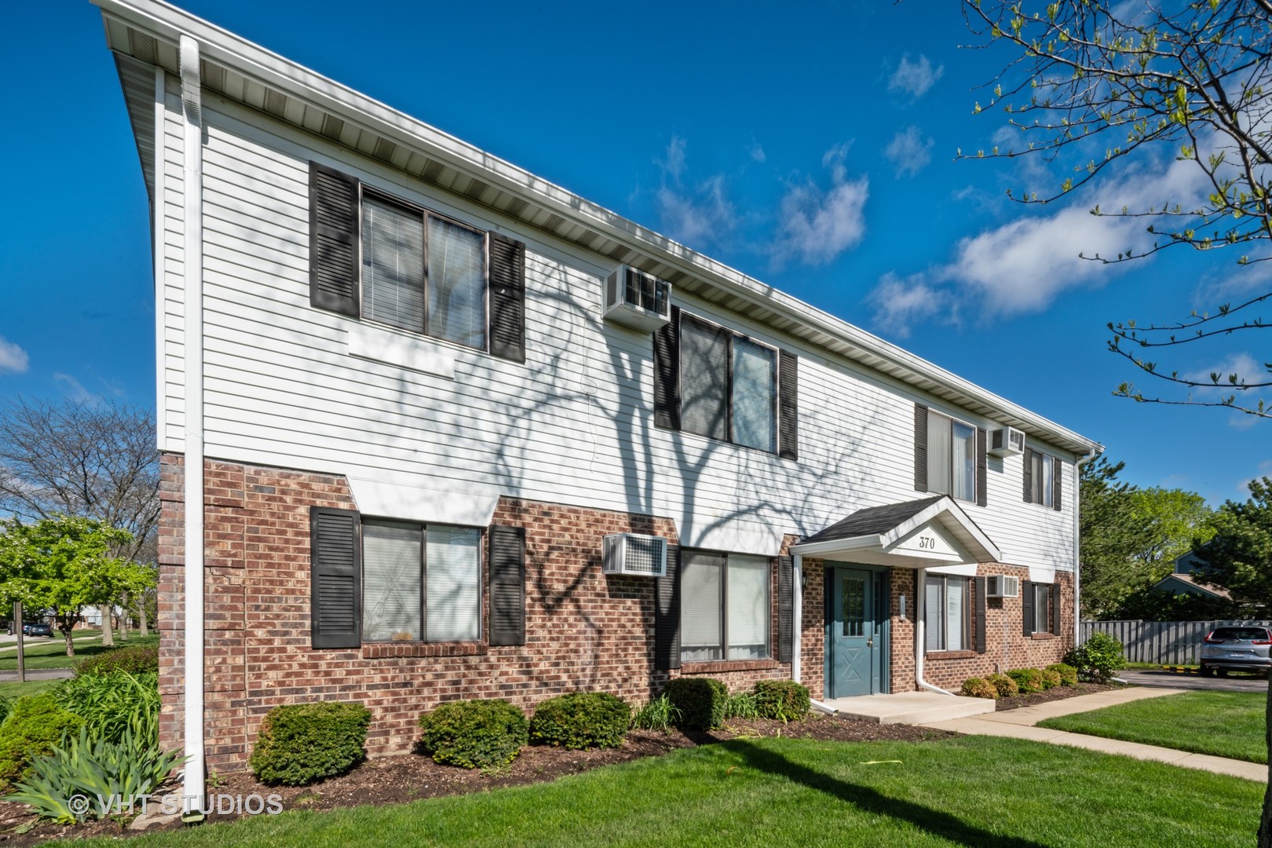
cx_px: 636
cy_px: 424
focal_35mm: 17
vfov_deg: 70.4
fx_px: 601
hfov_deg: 93.3
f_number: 22
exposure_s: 1/40
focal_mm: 17
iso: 100
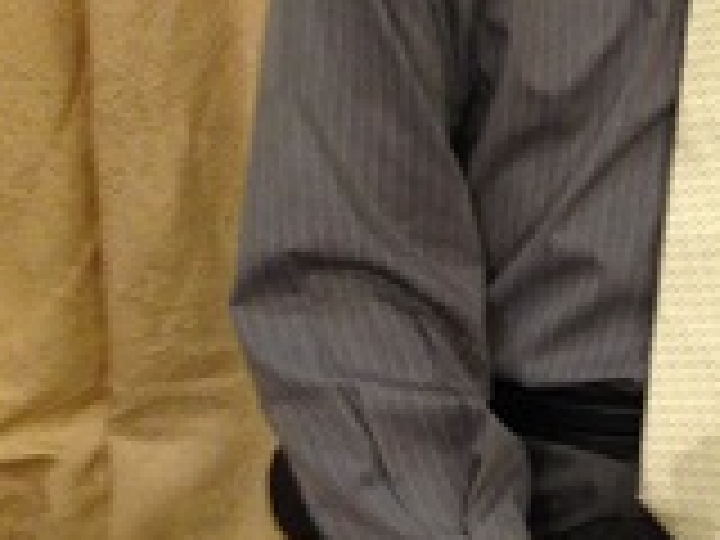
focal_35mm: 101
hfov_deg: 17.4
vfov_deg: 14.3
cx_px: 1089
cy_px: -54
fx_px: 2101
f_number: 2.4
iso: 200
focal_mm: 4.12
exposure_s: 1/20
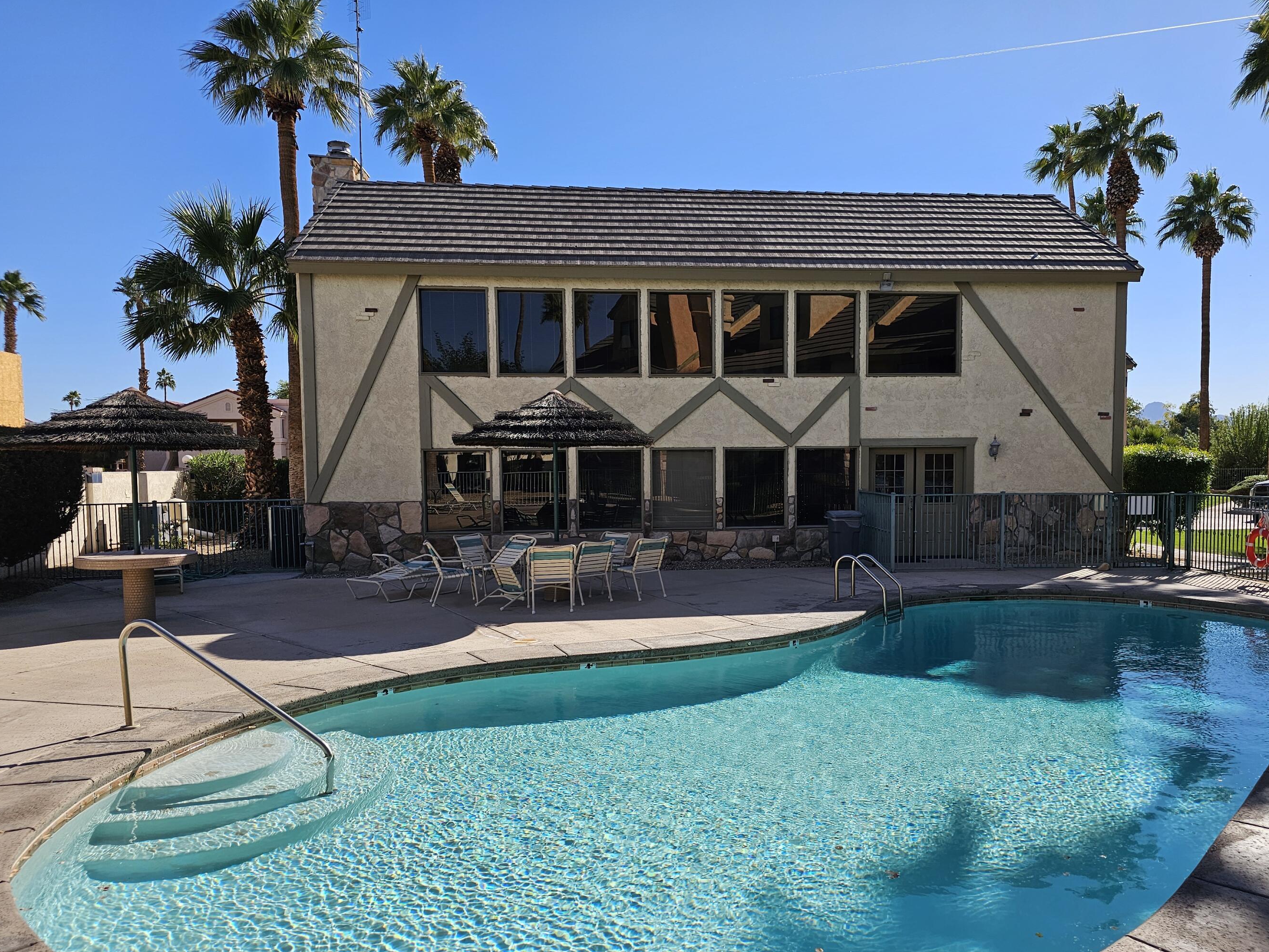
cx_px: 712
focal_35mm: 26
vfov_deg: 53.0
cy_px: 513
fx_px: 953
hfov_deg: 67.1
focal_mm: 6.3
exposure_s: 1/1272
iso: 20
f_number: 1.7
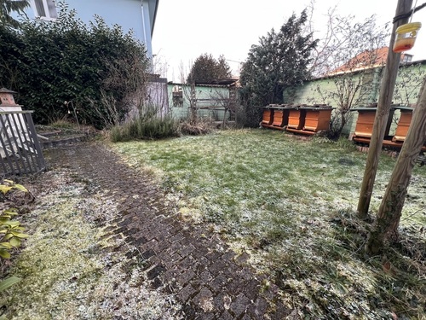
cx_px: 213
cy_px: 160
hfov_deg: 106.2
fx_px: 160
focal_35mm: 13
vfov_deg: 89.9
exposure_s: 1/99
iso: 100
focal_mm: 1.57
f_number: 1.8
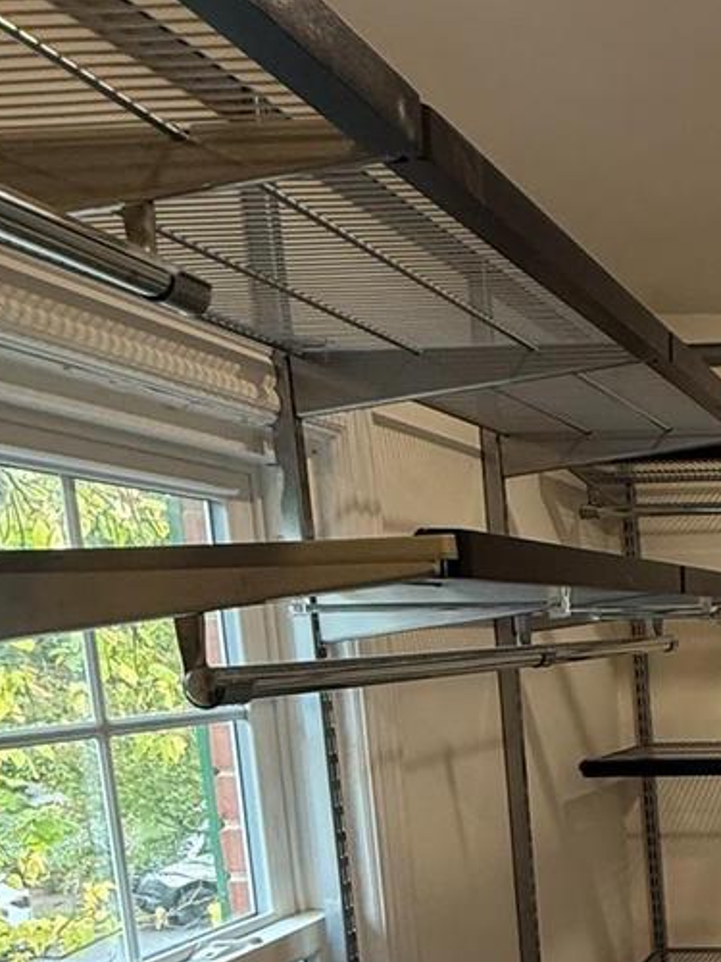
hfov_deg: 28.1
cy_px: 858
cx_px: 925
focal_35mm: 43
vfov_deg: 40.7
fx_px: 1194
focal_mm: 2.22
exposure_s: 1/60
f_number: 2.2
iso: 160
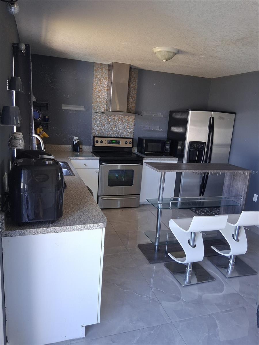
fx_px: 259
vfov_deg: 67.3
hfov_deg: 53.1
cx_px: 130
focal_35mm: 26
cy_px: 172
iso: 250
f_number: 1.8
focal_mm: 3.98
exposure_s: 1/60
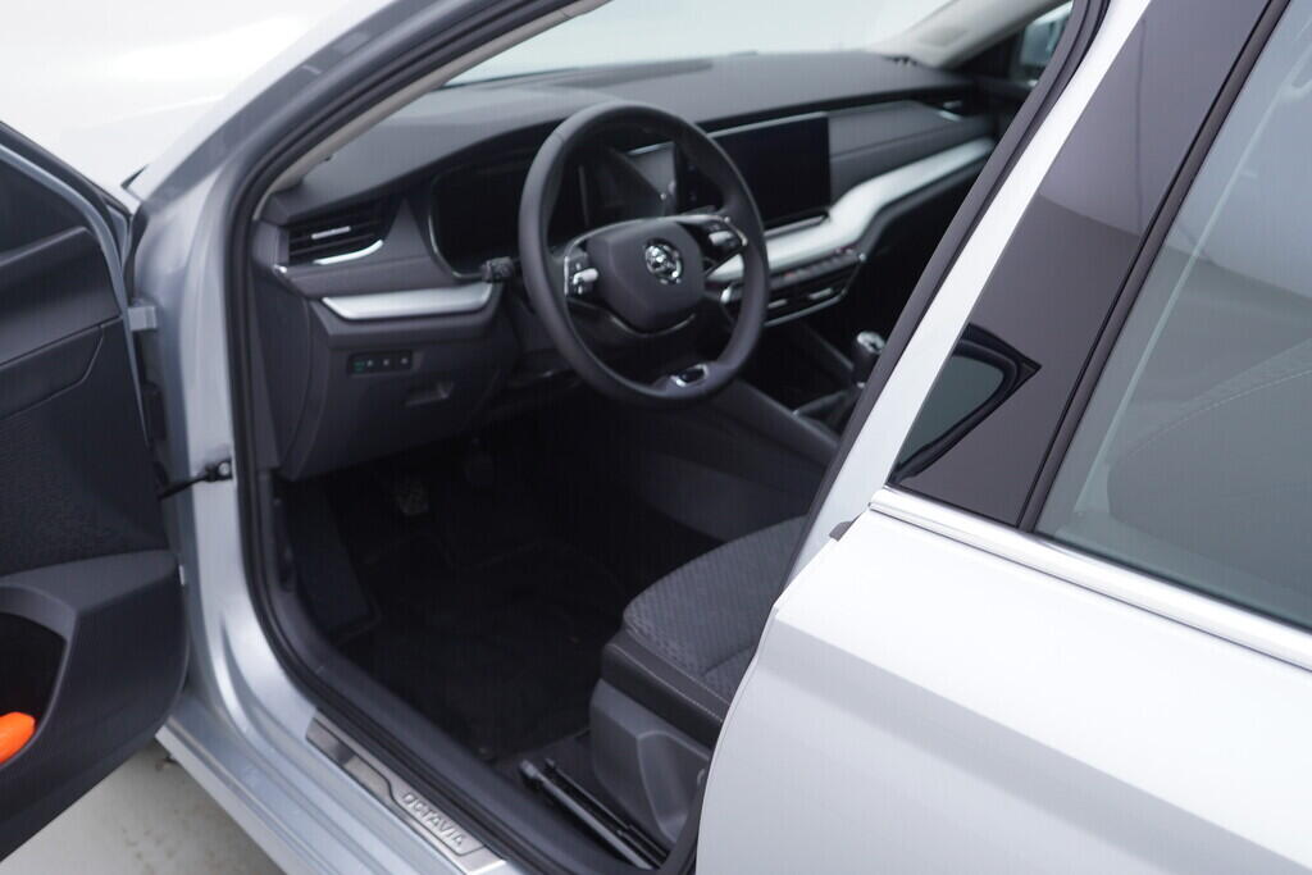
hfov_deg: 53.1
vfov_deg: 36.9
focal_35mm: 36
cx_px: 656
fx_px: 1312
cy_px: 438
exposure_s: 1/60
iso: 125
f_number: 3.2
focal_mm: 24
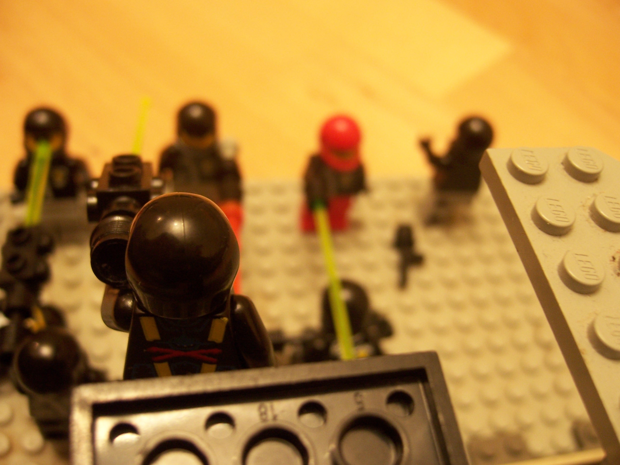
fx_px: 645
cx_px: 310
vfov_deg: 39.7
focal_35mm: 36
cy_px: 232
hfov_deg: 51.4
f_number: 2.8
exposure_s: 1/8
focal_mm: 6.2
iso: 160
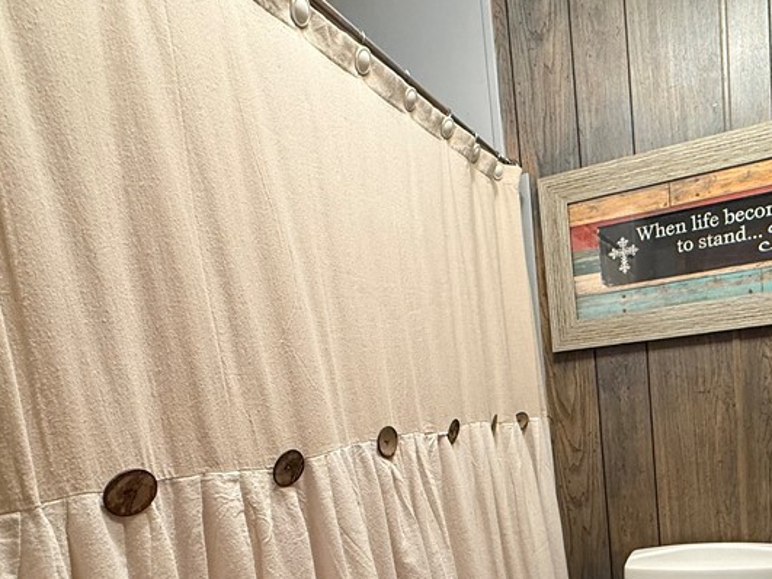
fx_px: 602
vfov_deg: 47.8
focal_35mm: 27
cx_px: 541
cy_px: 482
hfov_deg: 62.9
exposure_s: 1/60
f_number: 2.2
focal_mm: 2.22
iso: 400
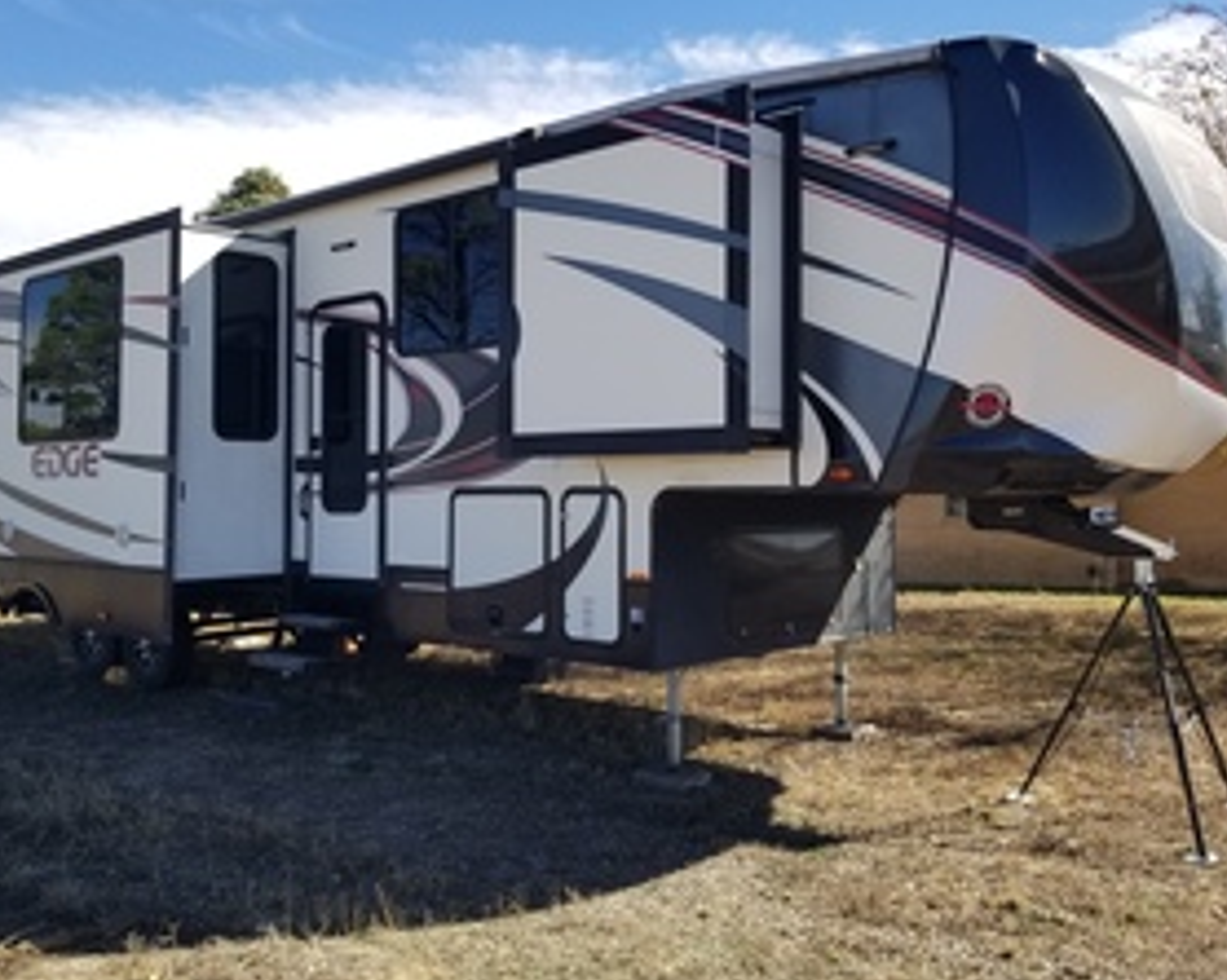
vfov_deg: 45.7
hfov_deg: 55.7
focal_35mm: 32
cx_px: 609
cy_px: 461
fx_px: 1161
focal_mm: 4.25
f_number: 1.7
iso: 50
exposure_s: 1/1516
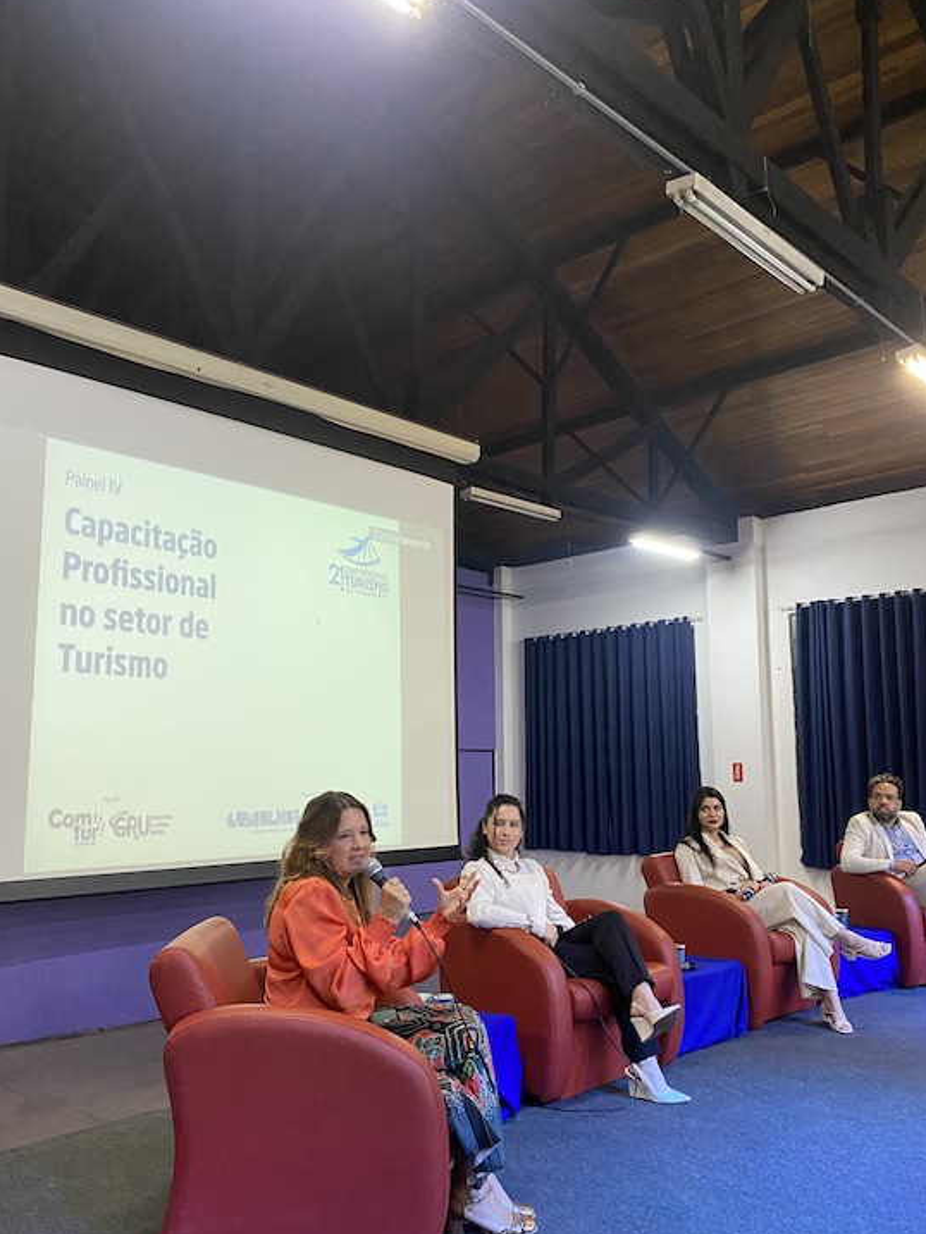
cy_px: 666
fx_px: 1034
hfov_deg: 48.2
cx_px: 485
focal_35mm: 29
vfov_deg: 61.6
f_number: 1.8
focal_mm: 4.25
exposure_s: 1/60
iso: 500
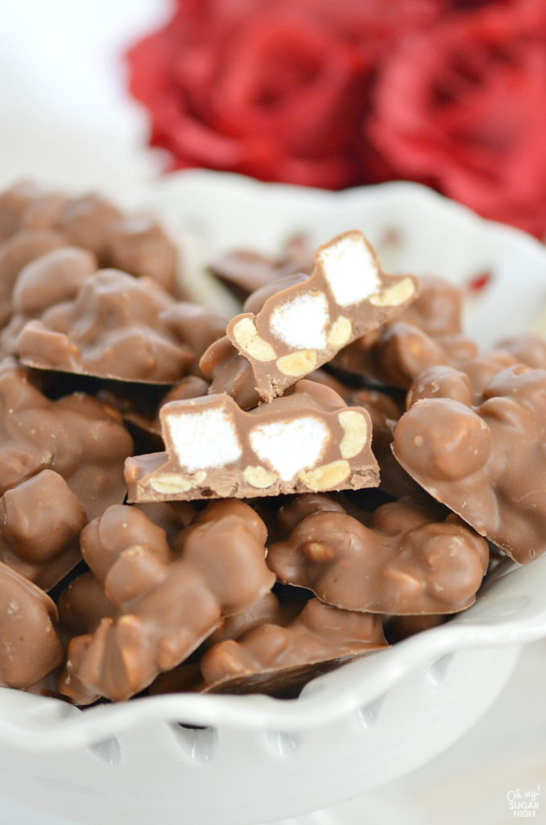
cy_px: 412
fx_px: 3600
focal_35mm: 158
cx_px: 273
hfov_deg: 8.7
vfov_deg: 13.1
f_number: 3.5
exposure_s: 1/200
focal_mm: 105
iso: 800
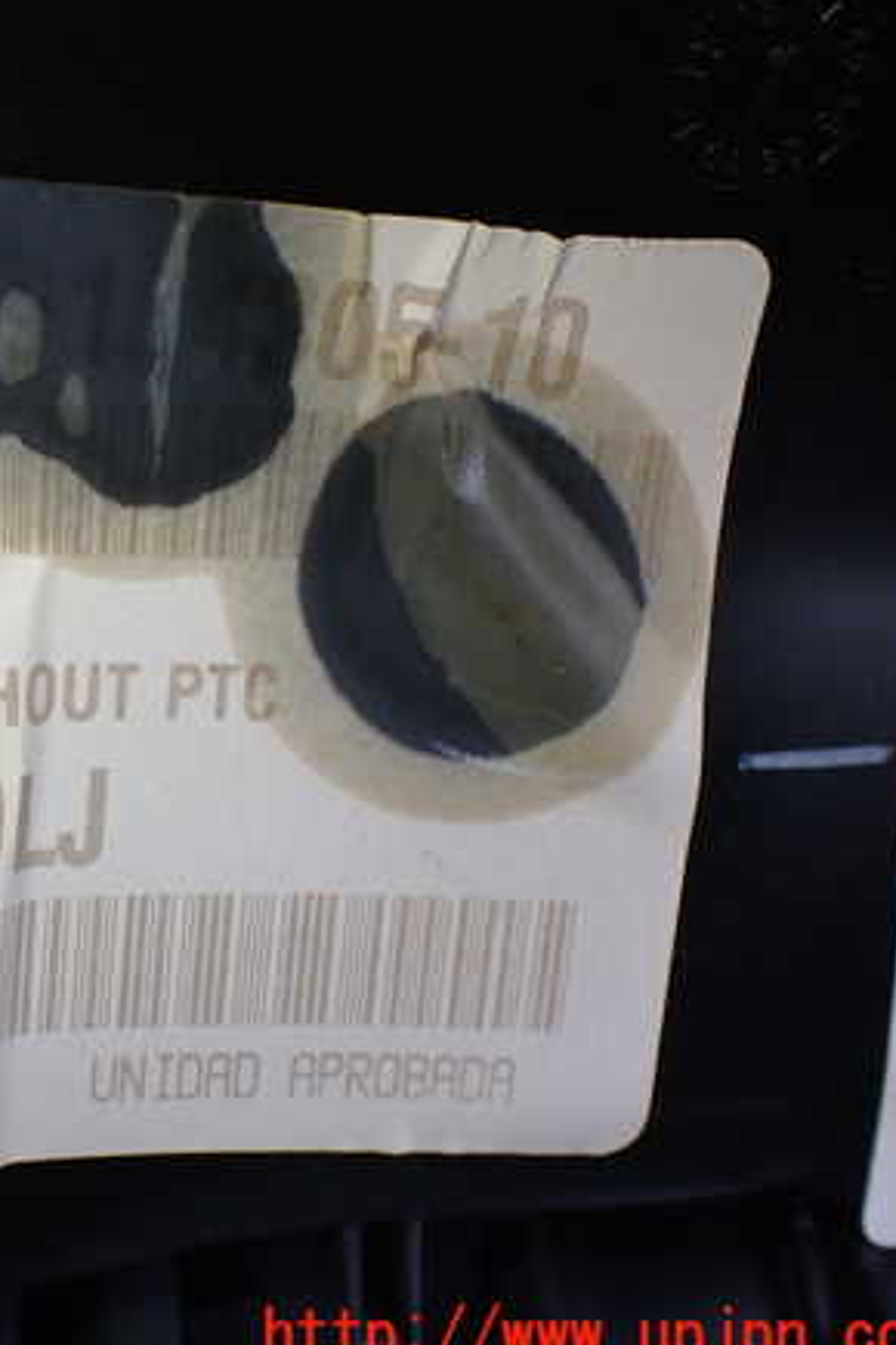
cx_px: 34
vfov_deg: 45.4
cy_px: 680
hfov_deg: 29.4
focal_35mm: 43
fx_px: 1605
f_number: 2.3
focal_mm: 5.4
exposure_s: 1/125
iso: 160
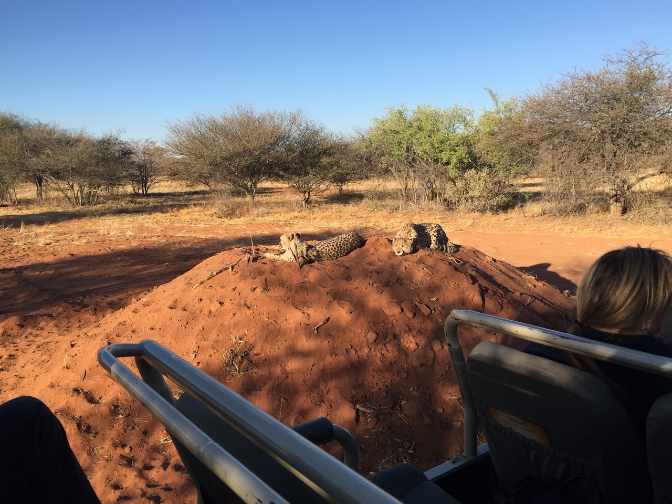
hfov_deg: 61.7
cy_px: 252
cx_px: 336
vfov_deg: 48.2
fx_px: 563
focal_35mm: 29
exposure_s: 1/1130
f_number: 2.2
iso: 32
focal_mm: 4.15
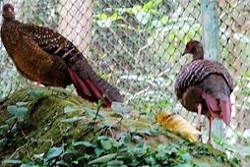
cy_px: 73
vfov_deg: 6.5
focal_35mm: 212
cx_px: 154
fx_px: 1474
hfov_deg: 9.7
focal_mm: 30.26
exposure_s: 1/10
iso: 800
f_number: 4
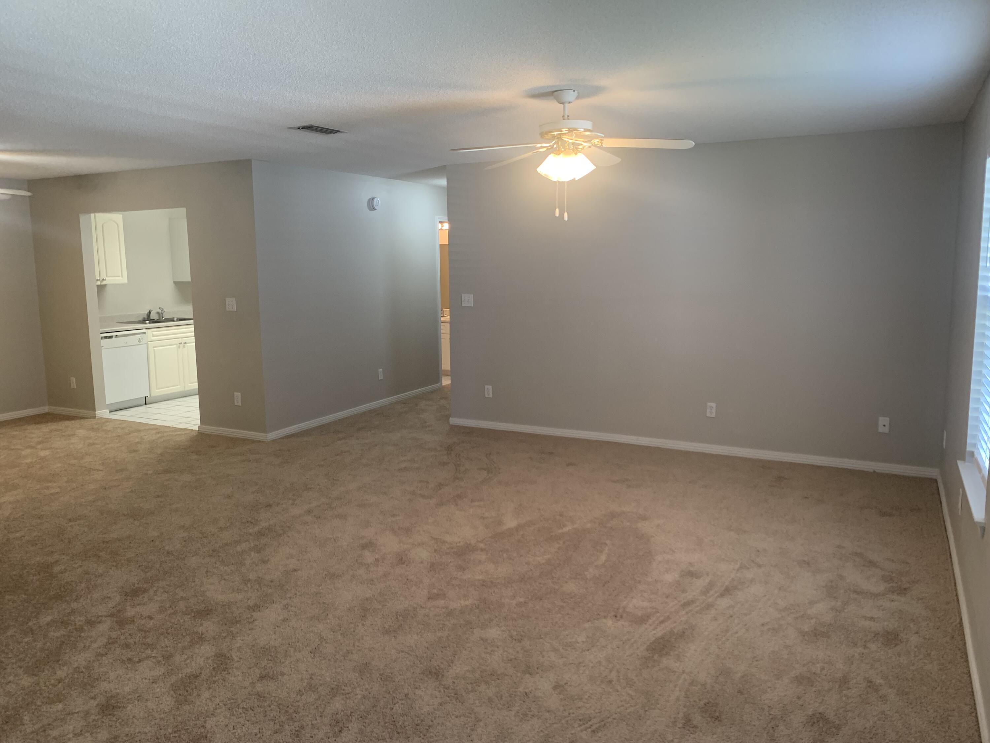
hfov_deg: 67.3
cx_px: 495
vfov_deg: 53.1
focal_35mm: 26
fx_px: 744
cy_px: 372
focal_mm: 4.25
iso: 100
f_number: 1.8
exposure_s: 1/60
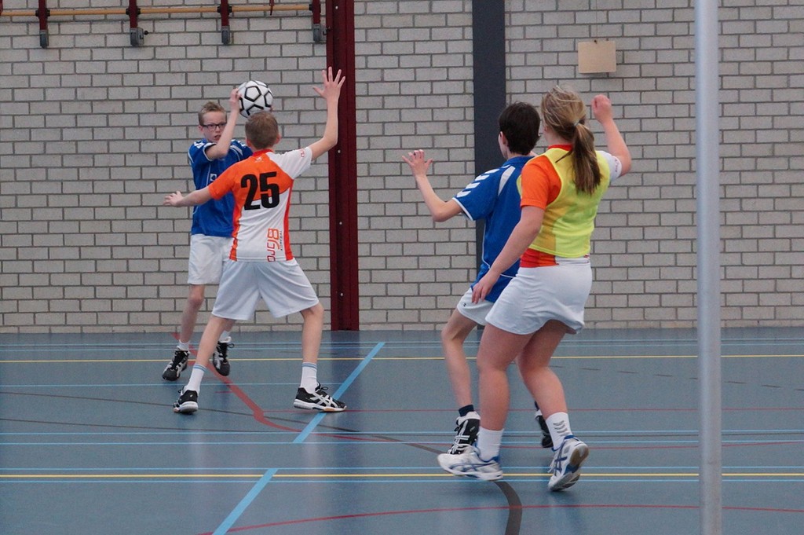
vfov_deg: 18.2
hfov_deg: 27.0
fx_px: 1674
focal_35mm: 75
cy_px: 268
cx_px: 402
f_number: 3.5
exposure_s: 1/250
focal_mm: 50
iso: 1250
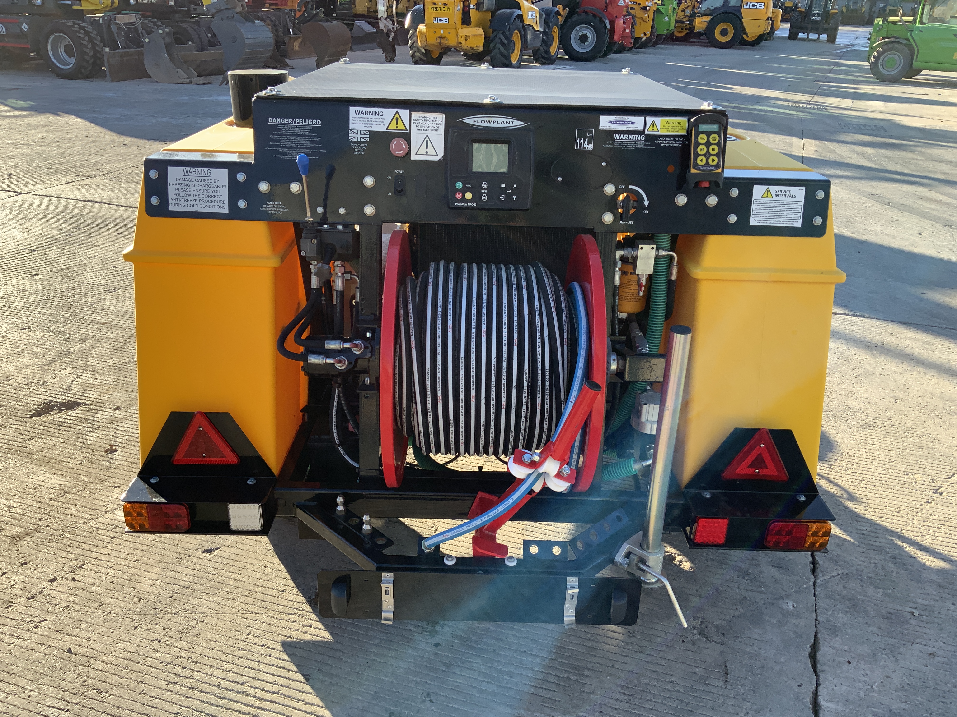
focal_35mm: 29
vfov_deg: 48.2
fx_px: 802
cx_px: 478
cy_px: 358
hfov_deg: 61.7
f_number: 1.8
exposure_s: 1/432
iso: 16
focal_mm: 3
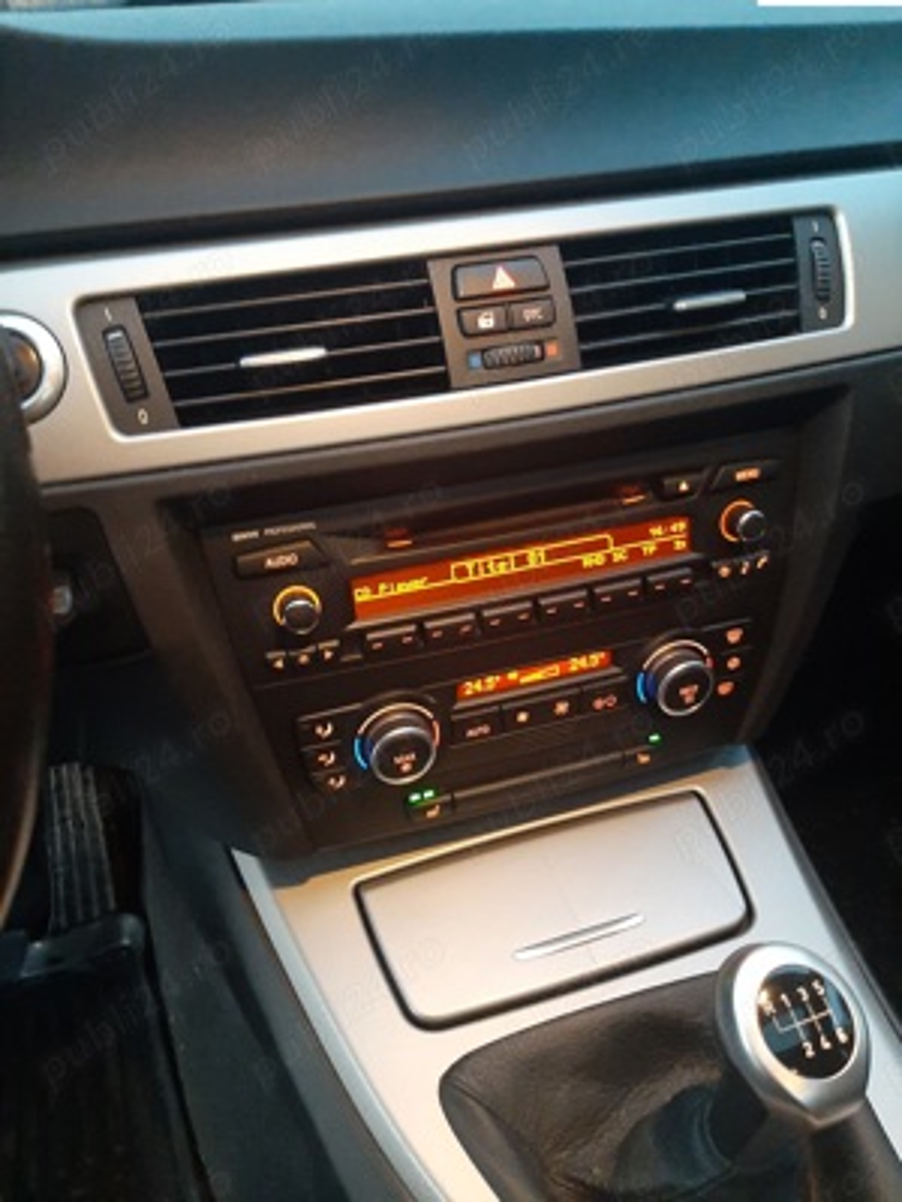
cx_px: 451
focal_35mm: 26
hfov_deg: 53.1
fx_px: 903
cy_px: 601
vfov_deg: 67.3
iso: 800
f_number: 1.7
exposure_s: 1/20
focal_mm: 3.93
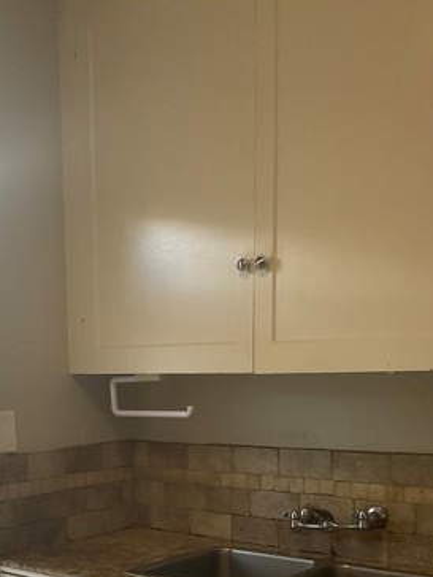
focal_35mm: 51
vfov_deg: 35.8
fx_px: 851
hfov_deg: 28.1
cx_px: 100
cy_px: 493
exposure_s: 1/120
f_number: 1.8
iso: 40
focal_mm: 3
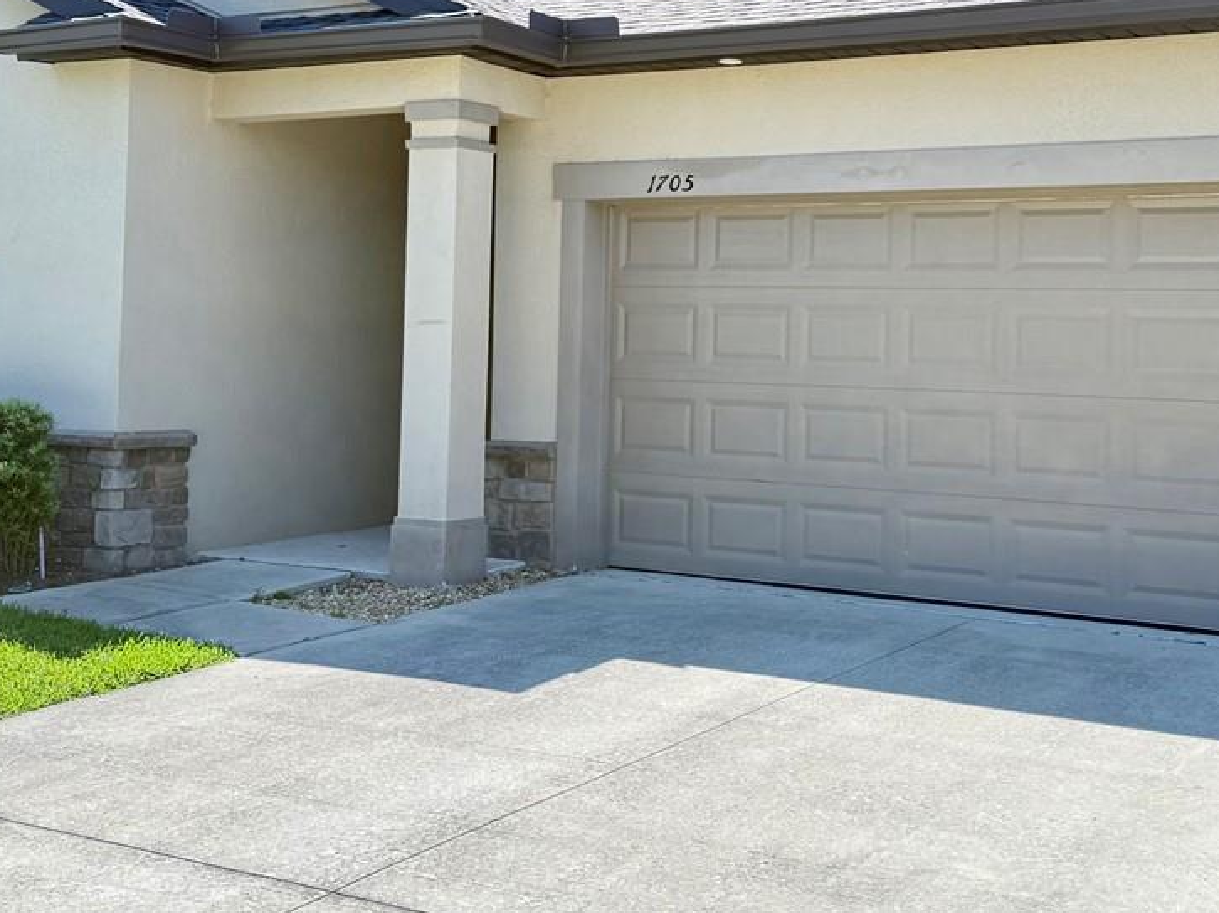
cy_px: 261
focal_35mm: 53
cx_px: 679
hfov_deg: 36.1
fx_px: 1865
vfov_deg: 27.2
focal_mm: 6.76
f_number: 1.78
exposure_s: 1/1618
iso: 80
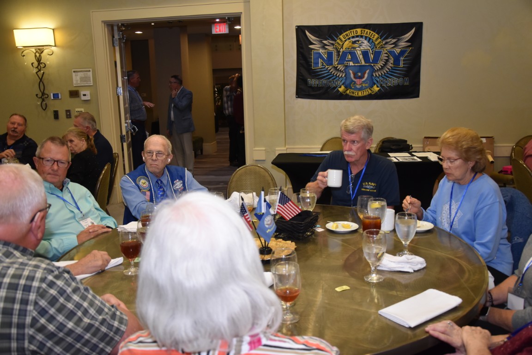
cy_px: 178
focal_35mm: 32
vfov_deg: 41.7
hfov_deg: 59.5
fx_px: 465
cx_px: 266
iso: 800
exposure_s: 1/60
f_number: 3.8
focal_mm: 21
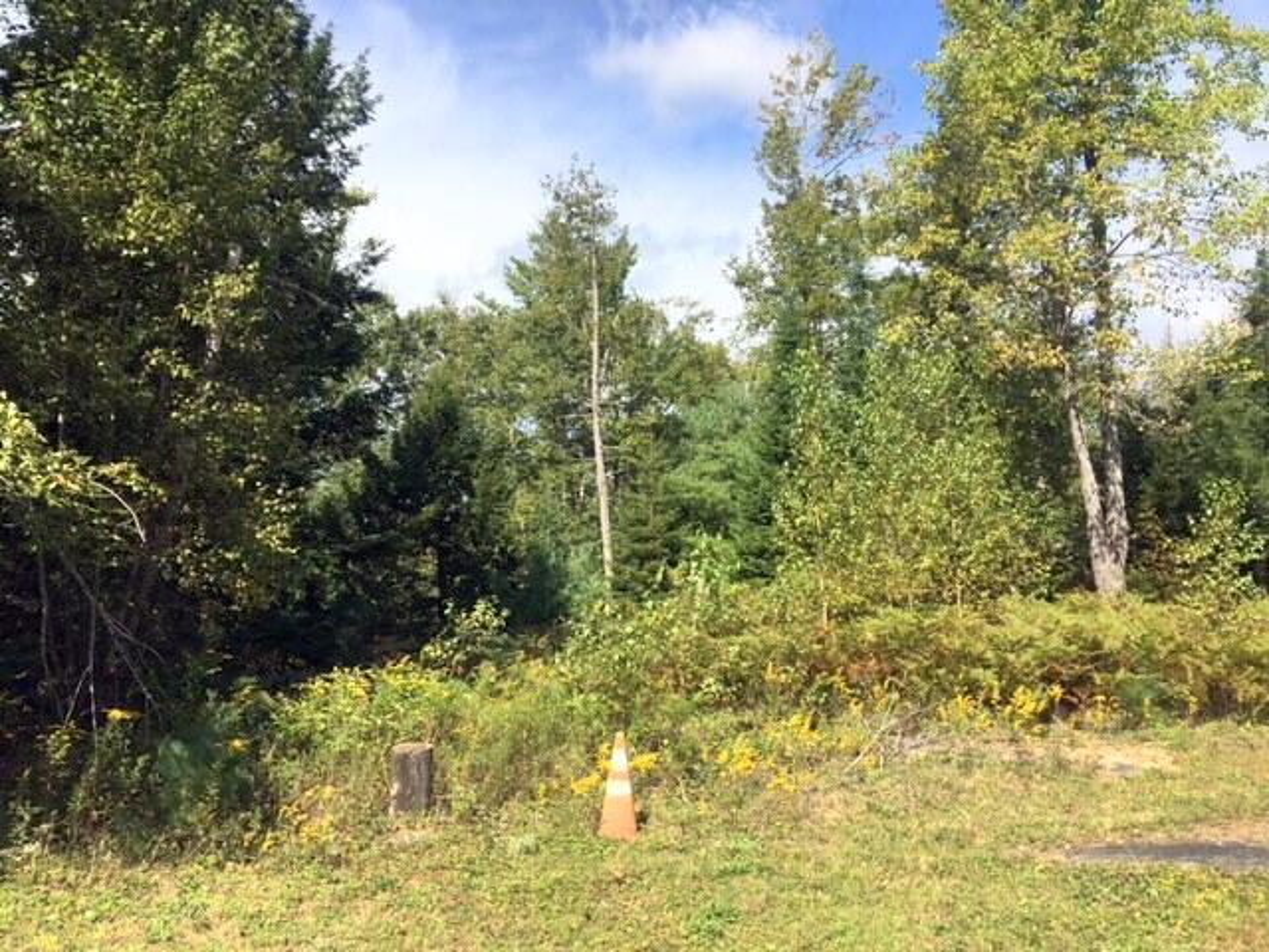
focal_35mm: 29
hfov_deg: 61.7
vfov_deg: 48.2
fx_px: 1063
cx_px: 634
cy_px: 476
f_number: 2.2
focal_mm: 4.15
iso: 25
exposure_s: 1/1451
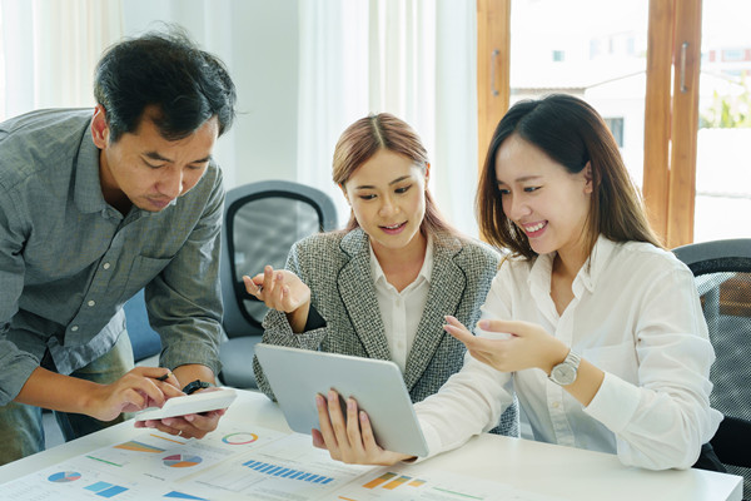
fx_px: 1043
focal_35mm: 50
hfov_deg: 39.6
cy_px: 250
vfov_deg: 27.0
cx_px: 376
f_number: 4
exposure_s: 1/160
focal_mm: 50
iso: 640
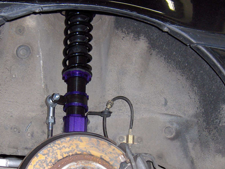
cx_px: 85
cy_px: 132
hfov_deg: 27.6
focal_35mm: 70
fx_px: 456
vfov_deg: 20.9
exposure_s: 1/60
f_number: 2.8
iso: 100
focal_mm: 8
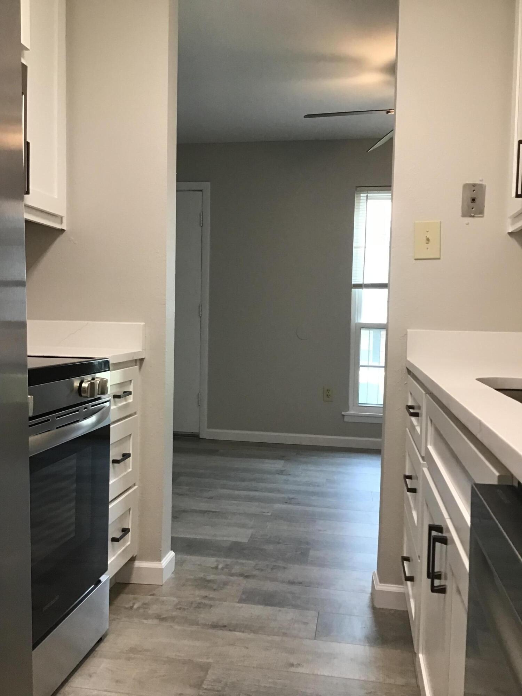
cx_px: 261
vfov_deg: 58.4
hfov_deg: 45.4
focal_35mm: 31
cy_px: 348
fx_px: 623
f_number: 2.4
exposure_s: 1/30
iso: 40
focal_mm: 3.3
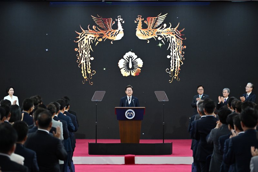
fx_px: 1003
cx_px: 129
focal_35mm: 140
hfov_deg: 14.7
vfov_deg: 9.8
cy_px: 86
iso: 4000
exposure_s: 1/250
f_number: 4.8
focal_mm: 140
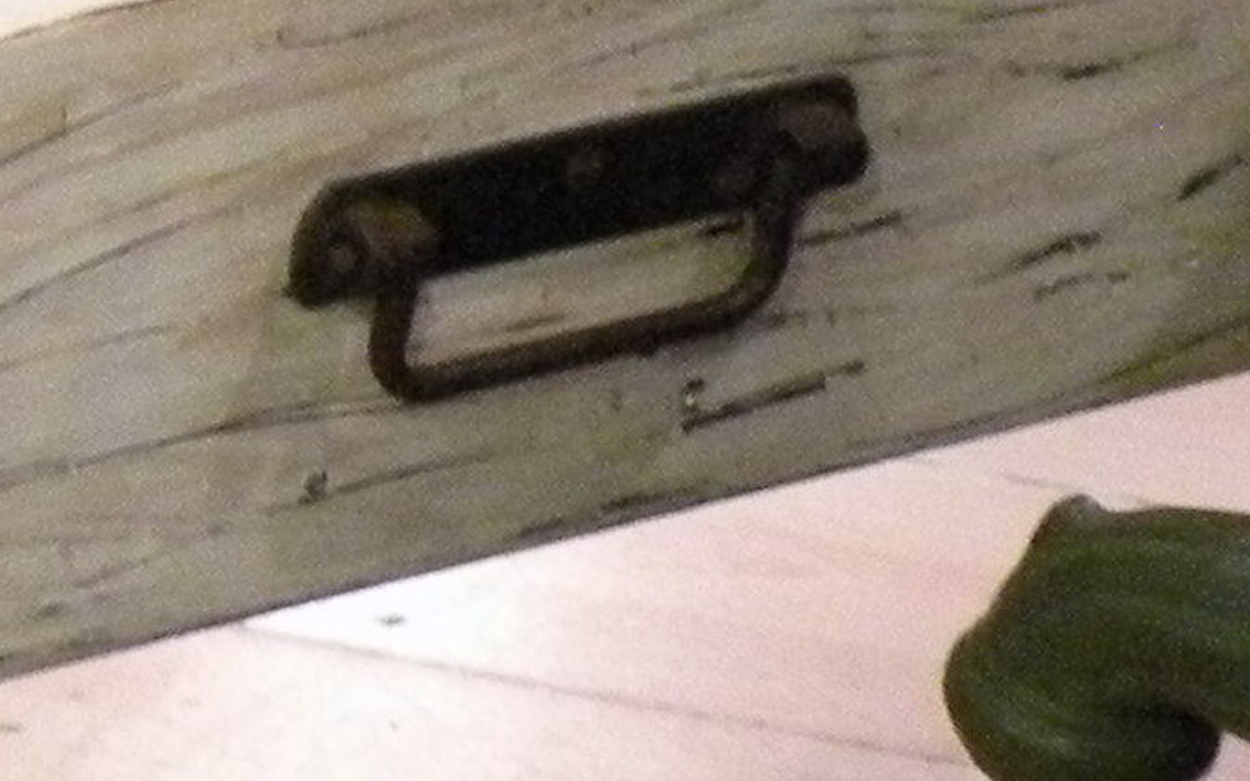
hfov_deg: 8.1
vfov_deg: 5.4
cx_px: -1682
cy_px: -526
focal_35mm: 240
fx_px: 8175
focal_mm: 7.4
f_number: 3.2
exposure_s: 1/10.3
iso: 400
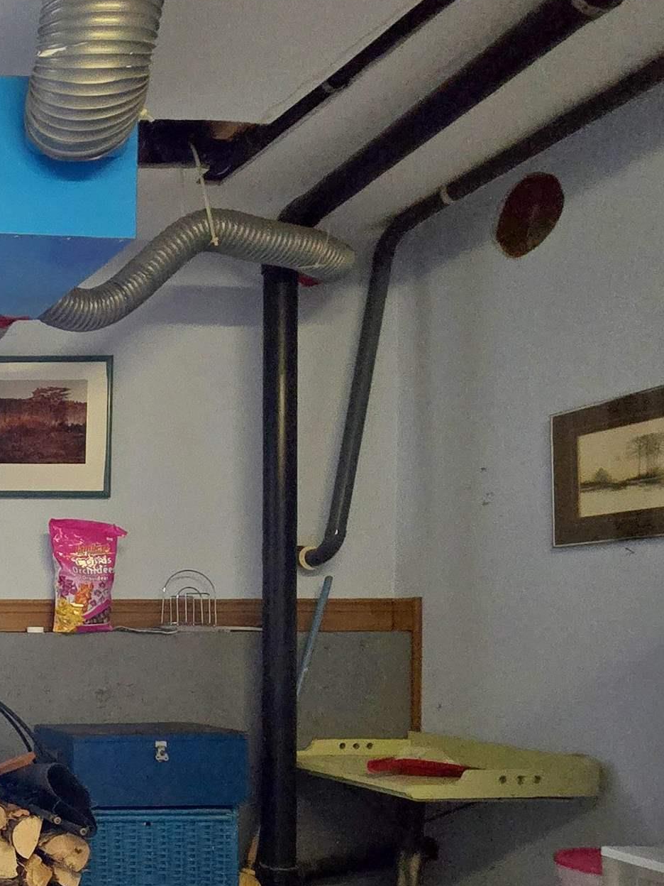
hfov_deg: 29.5
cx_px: -301
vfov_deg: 54.8
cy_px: 638
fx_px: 818
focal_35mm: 32
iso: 320
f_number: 2.2
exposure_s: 1/60
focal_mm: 2.2
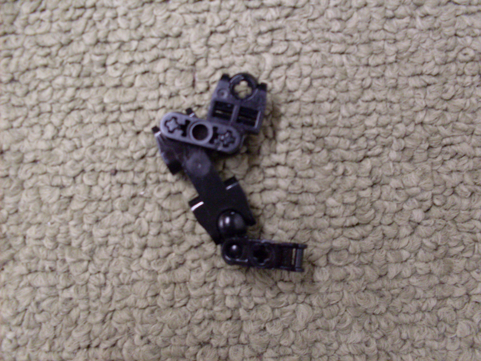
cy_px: 180
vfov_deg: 37.7
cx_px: 240
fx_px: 528
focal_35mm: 38
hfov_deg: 49.0
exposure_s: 1/10
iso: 200
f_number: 2.8
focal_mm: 6.3
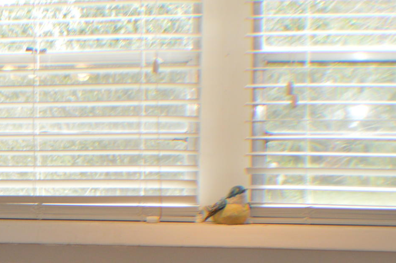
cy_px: 332
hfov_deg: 14.7
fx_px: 1473
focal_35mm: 134
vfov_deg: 10.0
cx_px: -115
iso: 400
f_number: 4.5
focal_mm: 28
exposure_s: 1/60
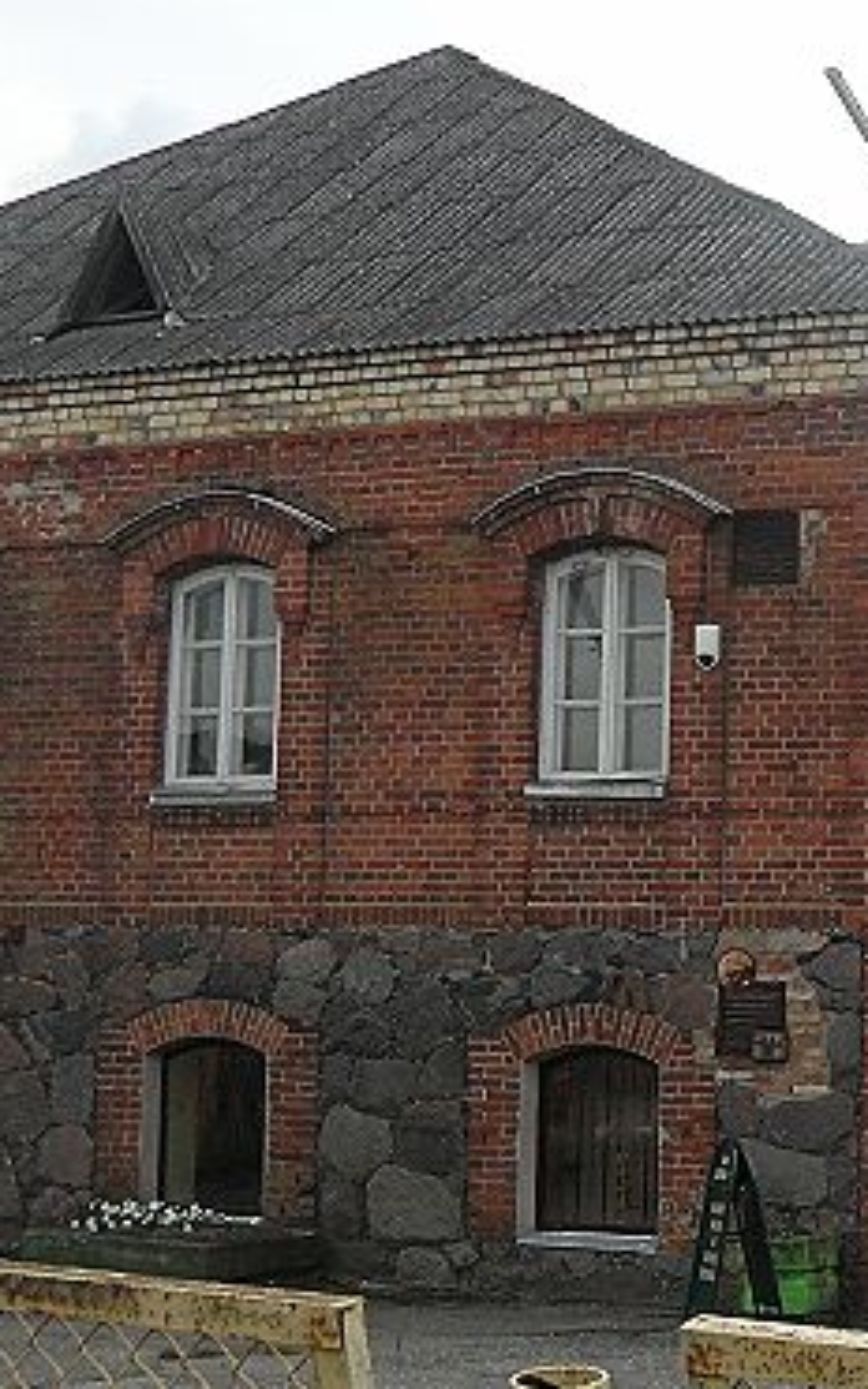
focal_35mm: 80
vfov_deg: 25.8
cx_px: 1006
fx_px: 3027
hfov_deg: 15.8
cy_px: 719
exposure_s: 1/500
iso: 100
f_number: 2.8
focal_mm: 6.2
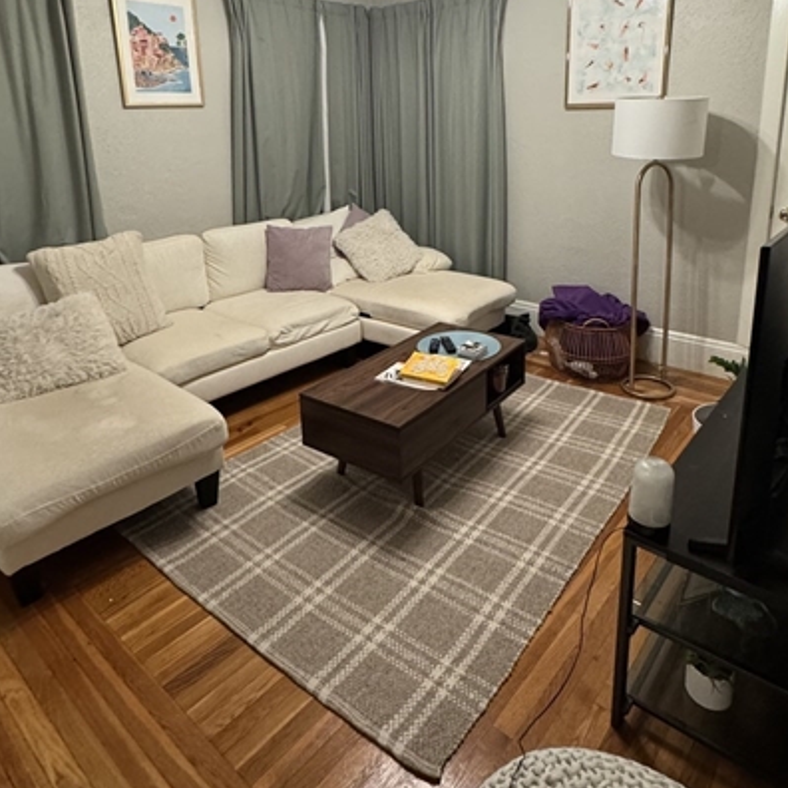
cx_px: 412
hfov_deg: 65.0
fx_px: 618
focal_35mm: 24
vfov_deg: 63.4
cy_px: 265
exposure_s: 1/60
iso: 400
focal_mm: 2.22
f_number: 2.2
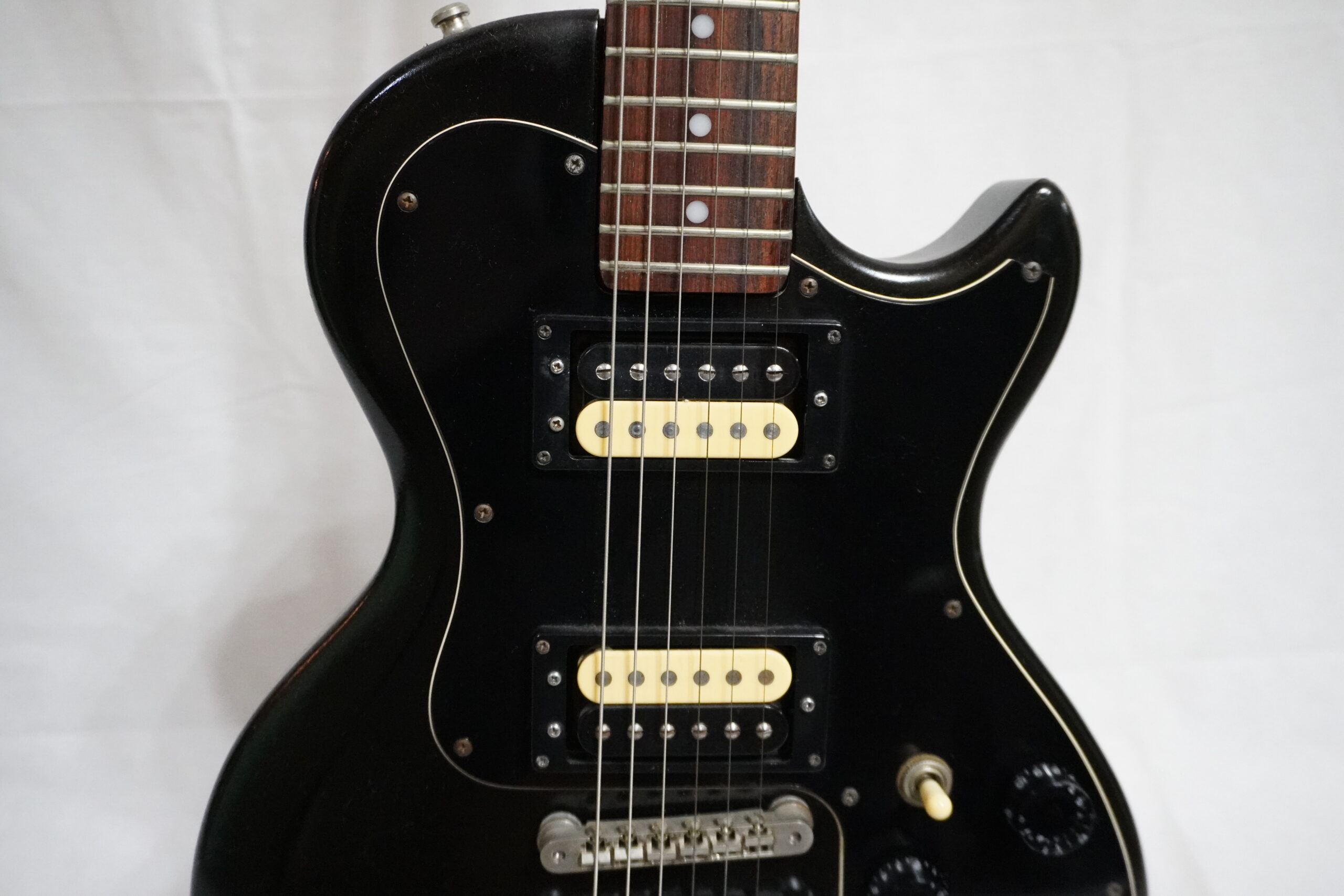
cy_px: 448
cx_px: 672
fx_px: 1176
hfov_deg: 59.5
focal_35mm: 32
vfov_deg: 41.7
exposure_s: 1/125
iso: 6400
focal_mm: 21
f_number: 4
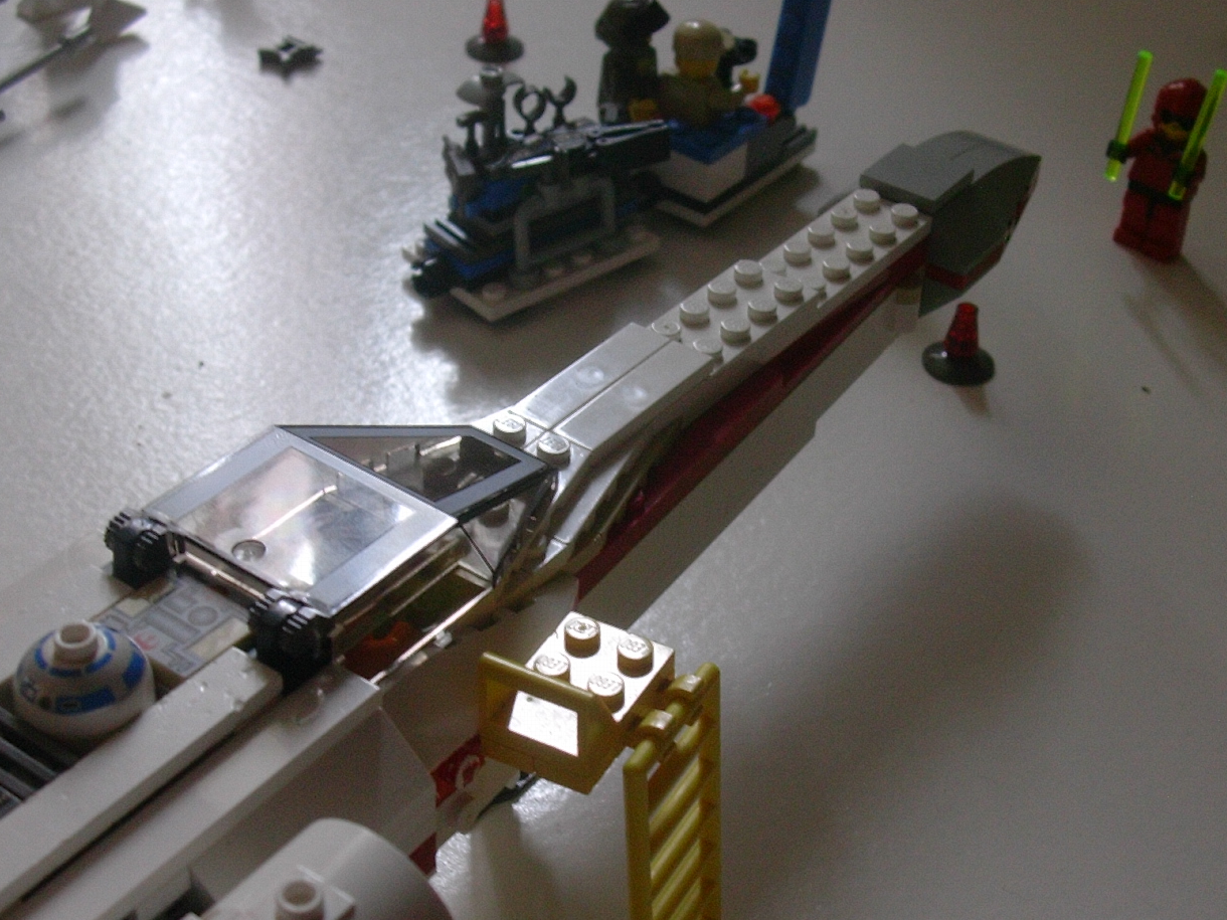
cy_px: 488
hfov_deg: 32.5
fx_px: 2091
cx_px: 781
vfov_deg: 24.8
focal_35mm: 59
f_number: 2.9
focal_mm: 6.7
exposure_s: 1/39.1
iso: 70
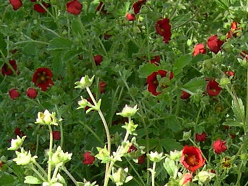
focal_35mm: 147
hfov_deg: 13.4
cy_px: 324
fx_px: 1054
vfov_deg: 9.6
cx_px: 88
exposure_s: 1/207
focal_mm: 8
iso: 100
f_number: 2.8
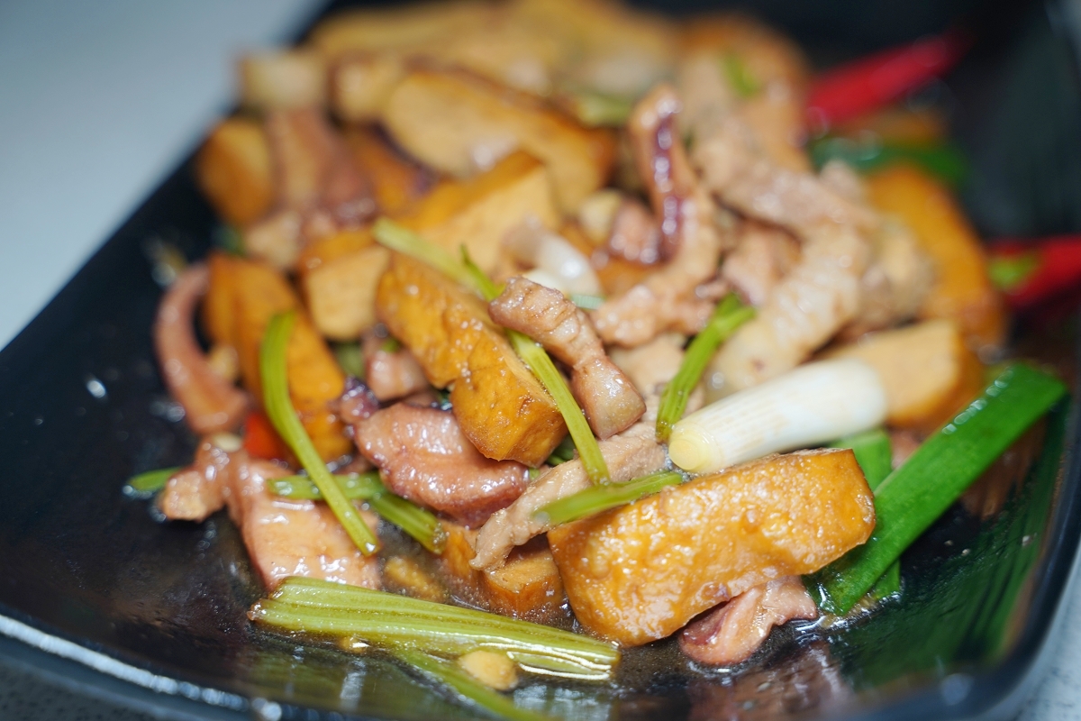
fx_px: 1892
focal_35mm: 63
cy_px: 360
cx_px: 540
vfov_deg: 21.6
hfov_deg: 31.9
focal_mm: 63
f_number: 4
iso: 400
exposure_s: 1/80
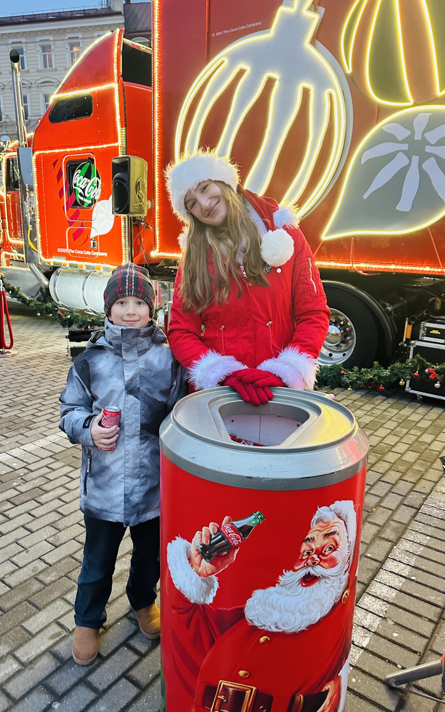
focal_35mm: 26
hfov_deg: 47.5
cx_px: 199
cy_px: 350
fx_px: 504
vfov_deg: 70.4
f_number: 1.78
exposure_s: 1/52
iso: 500
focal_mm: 6.86
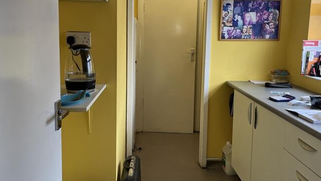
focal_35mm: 35
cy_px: 72
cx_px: 170
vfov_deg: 33.6
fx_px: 298
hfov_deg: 56.6
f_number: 1.6
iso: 125
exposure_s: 1/100
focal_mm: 5.1
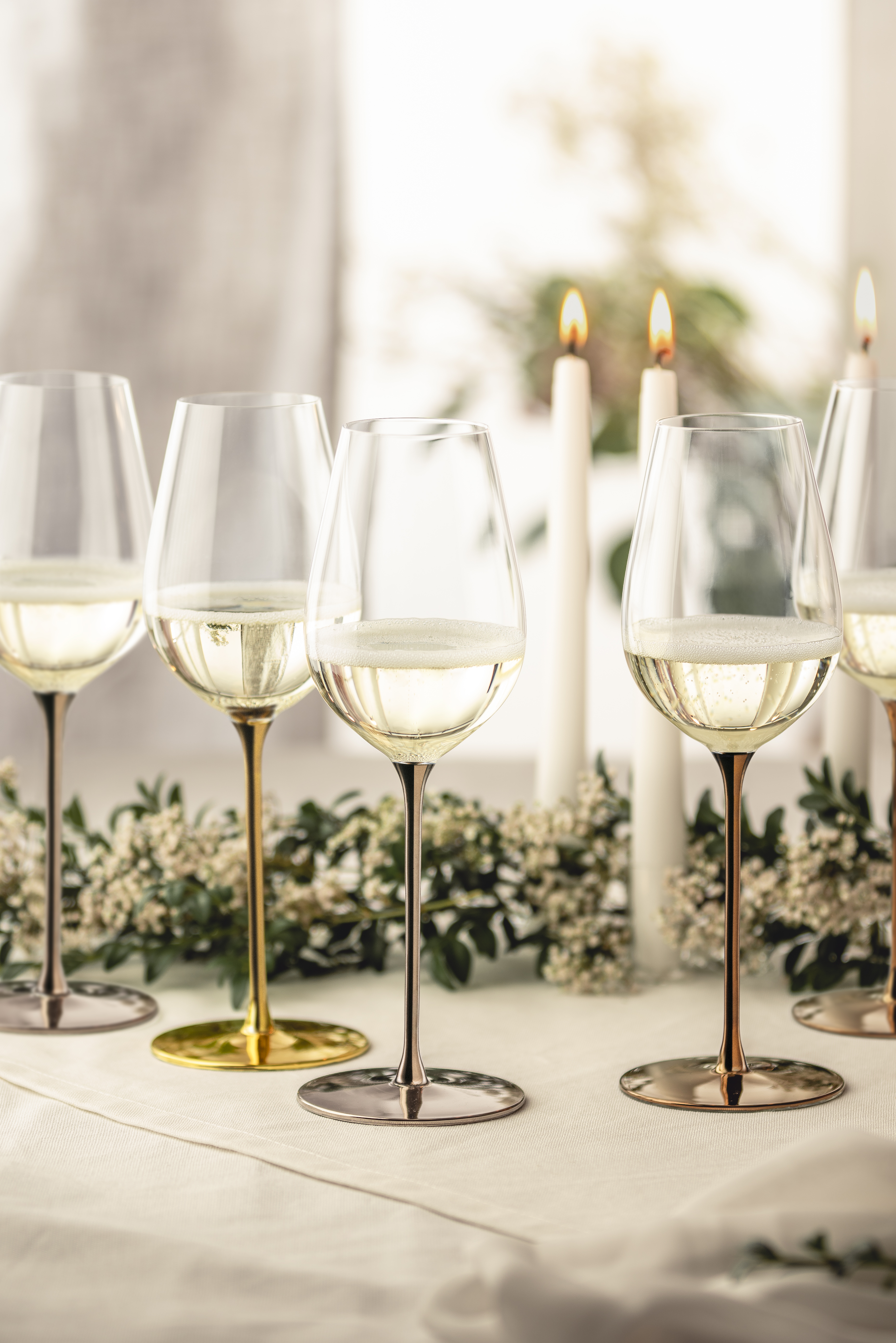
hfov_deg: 10.4
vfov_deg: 15.5
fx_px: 4925
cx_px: 448
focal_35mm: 132
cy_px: 672
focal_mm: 88
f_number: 2.8
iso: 50
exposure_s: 1/60
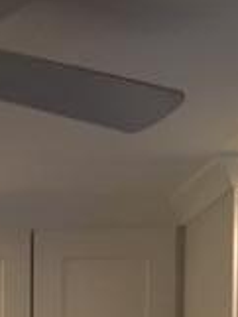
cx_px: -157
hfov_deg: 12.1
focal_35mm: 115
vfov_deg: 15.0
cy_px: 559
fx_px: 1053
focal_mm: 4.15
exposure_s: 1/30
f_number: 2.2
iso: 160
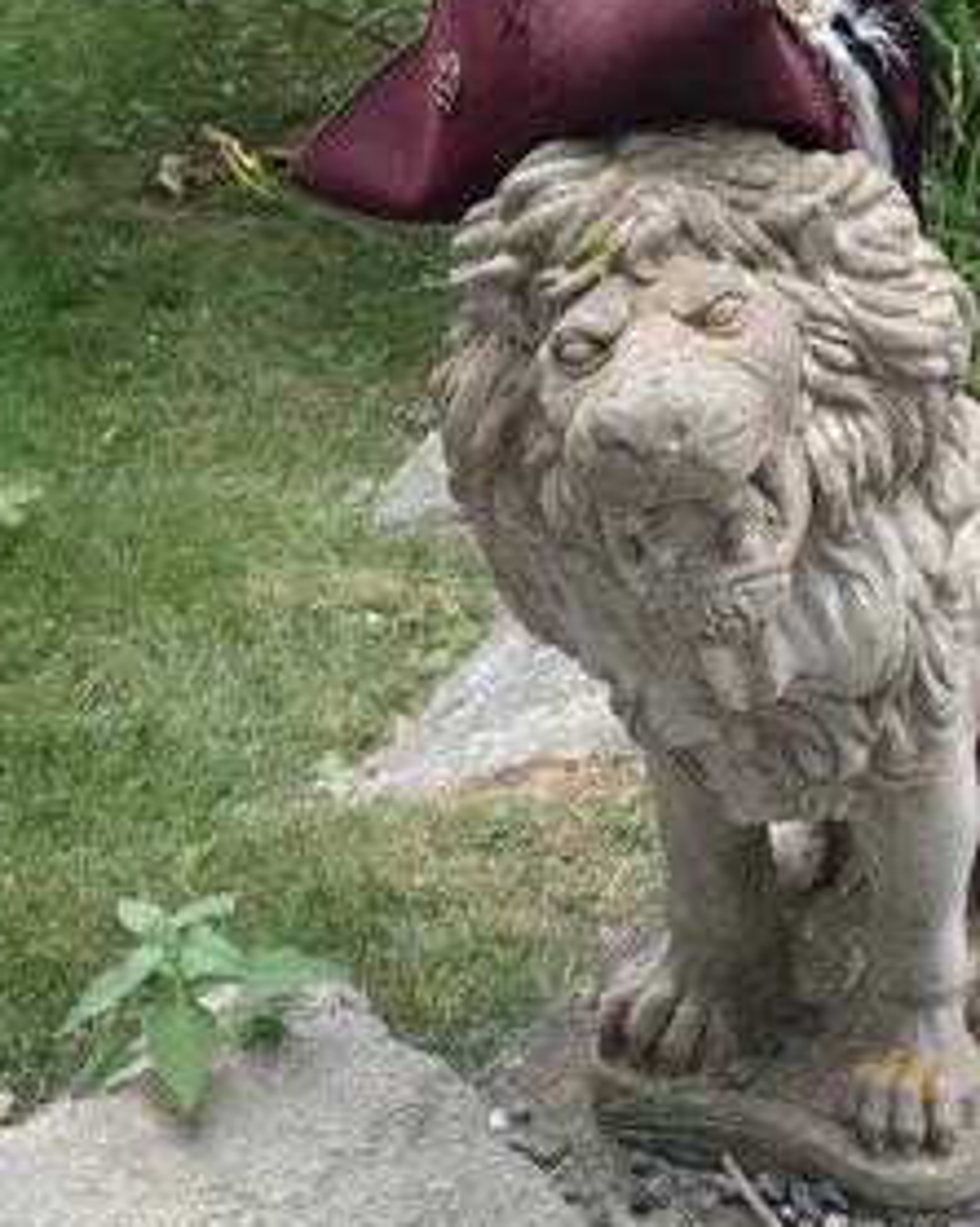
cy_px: 472
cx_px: 675
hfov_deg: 22.3
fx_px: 2468
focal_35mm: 68
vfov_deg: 27.8
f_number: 2.9
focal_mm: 7.9
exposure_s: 1/100
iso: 100
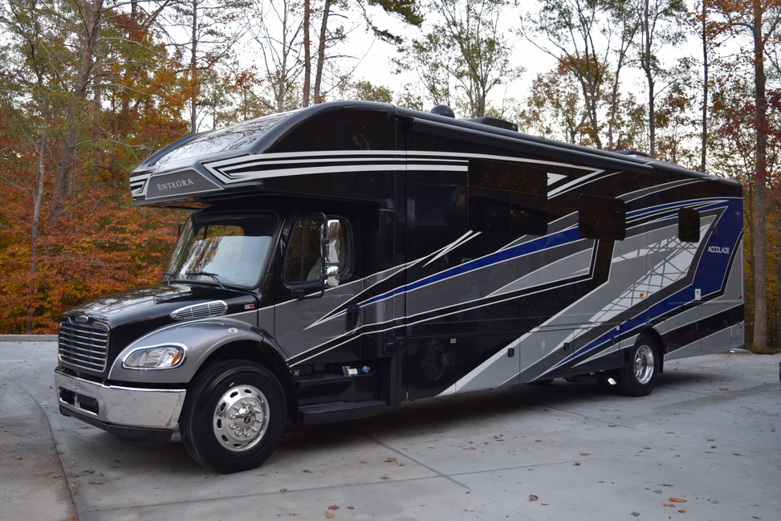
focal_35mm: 37
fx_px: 803
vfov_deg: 36.0
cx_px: 397
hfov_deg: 51.9
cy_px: 254
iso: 400
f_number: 4.5
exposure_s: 1/80
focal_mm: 24
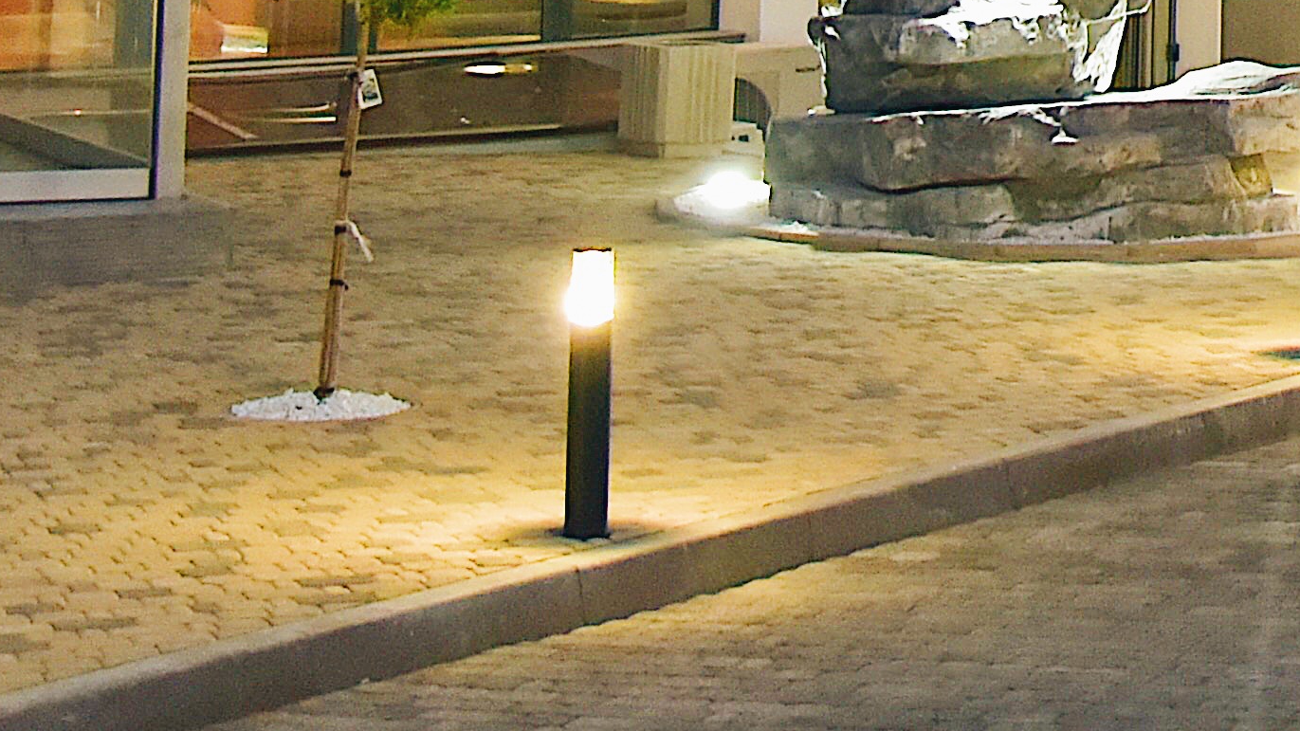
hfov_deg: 14.5
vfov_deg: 8.3
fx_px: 4653
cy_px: -930
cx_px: 2100
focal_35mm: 135
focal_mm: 24
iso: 1000
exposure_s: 1/50
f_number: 3.5
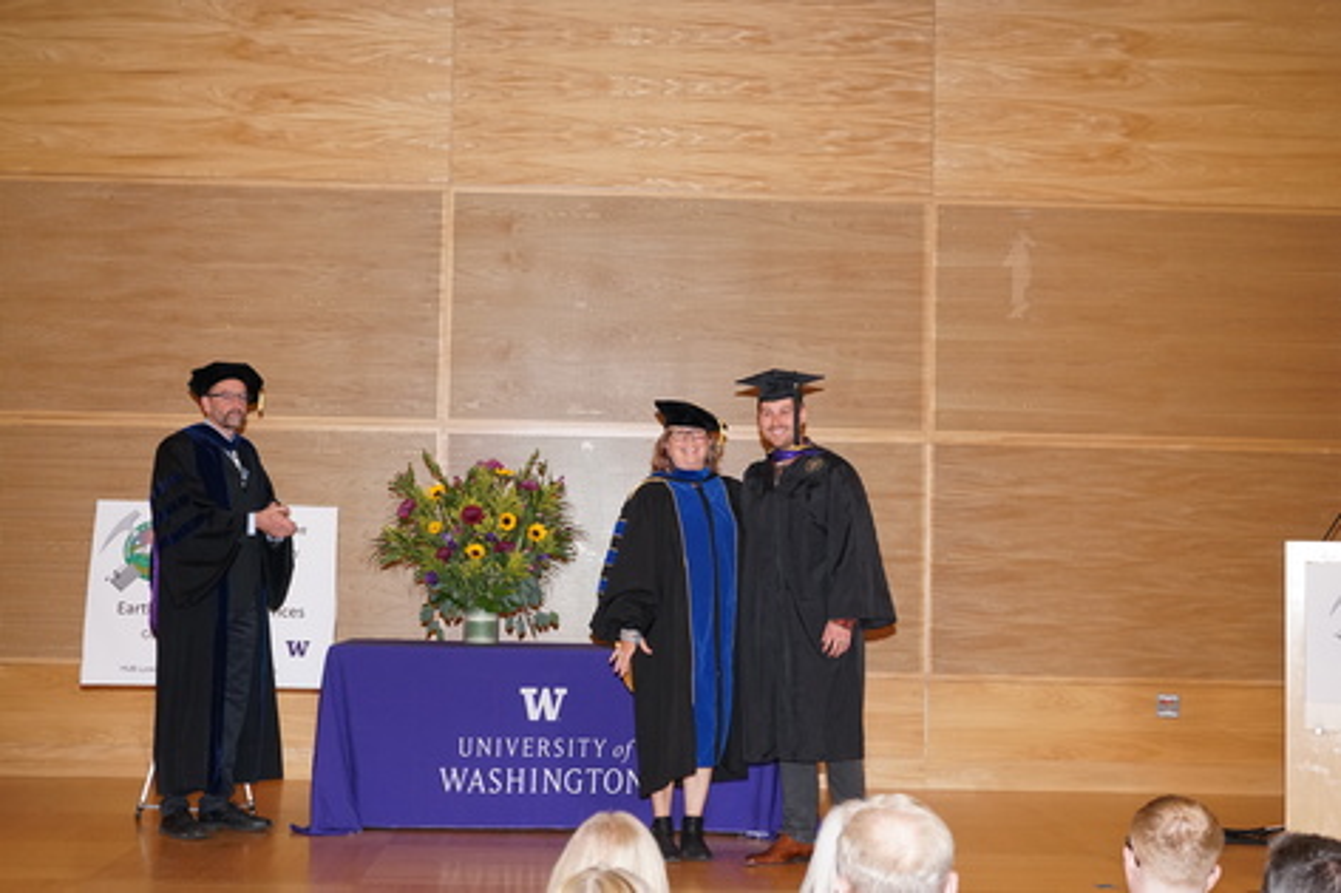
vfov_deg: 26.0
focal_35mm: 52
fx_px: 1936
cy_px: 446
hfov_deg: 38.2
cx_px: 670
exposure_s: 1/100
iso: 1600
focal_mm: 52
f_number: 5
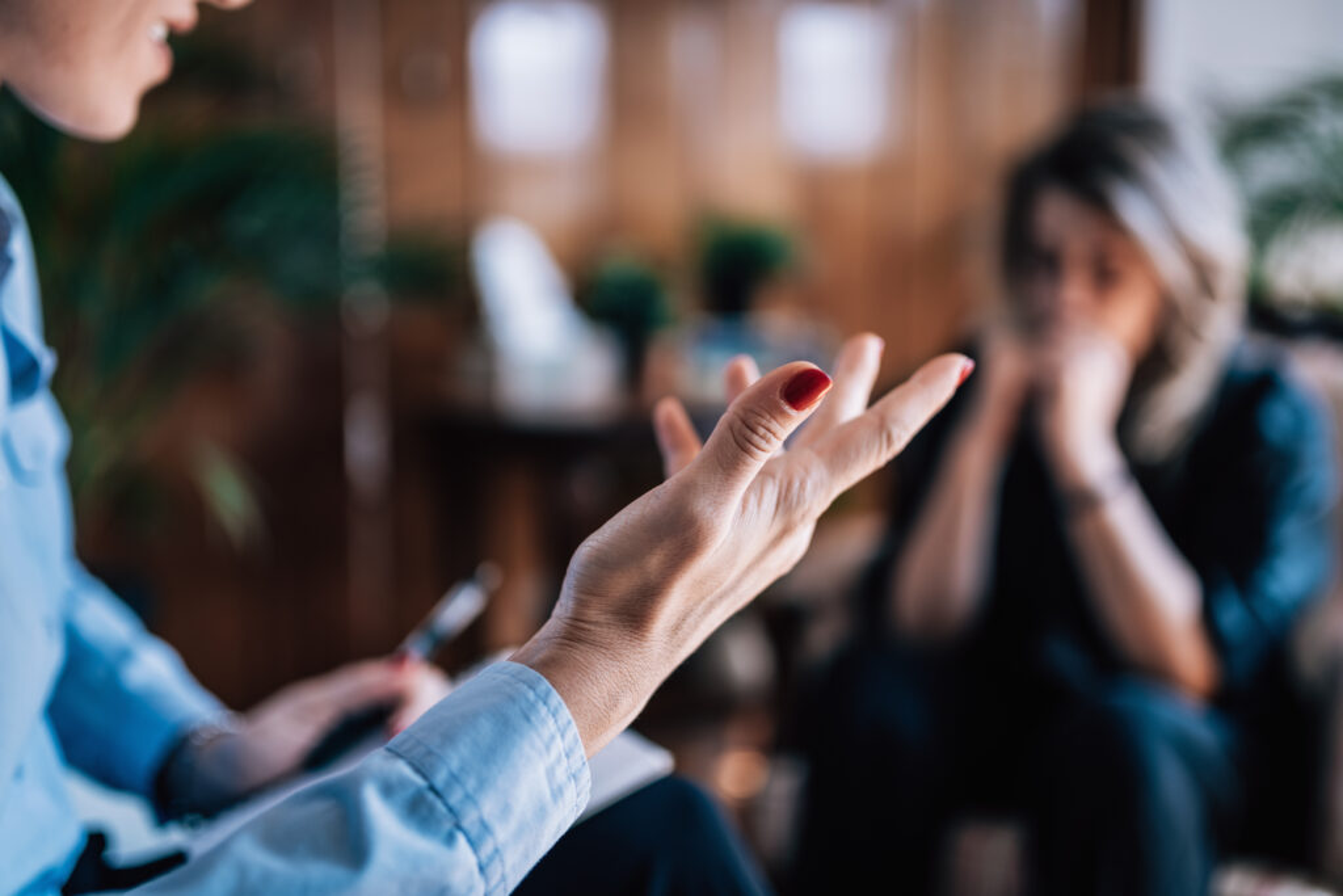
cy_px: 448
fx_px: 1306
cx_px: 672
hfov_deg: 54.4
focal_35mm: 35
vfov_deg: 37.9
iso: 64
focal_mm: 35
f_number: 1.6
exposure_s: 1/125
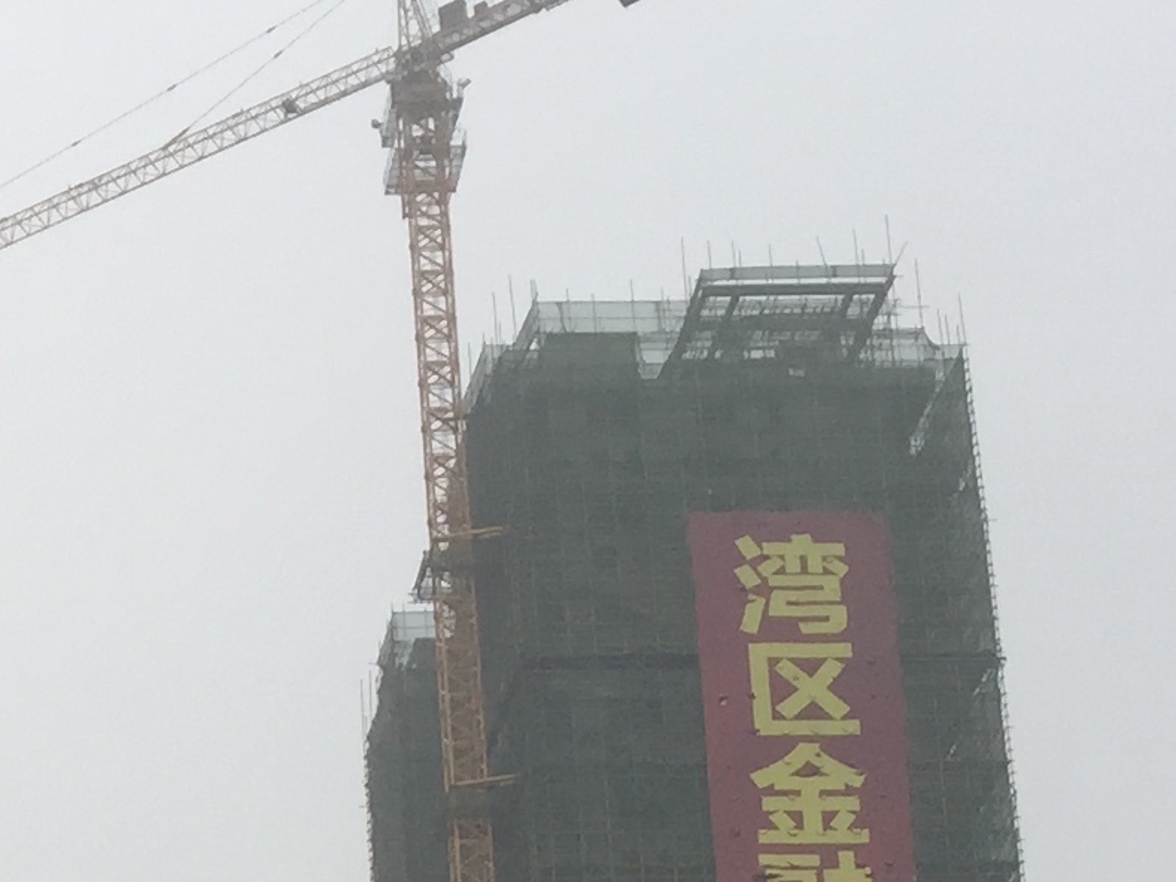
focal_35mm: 120
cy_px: 1725
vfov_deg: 11.3
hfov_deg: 15.4
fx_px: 4077
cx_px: -484
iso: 32
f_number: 2.2
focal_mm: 4.15
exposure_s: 1/444
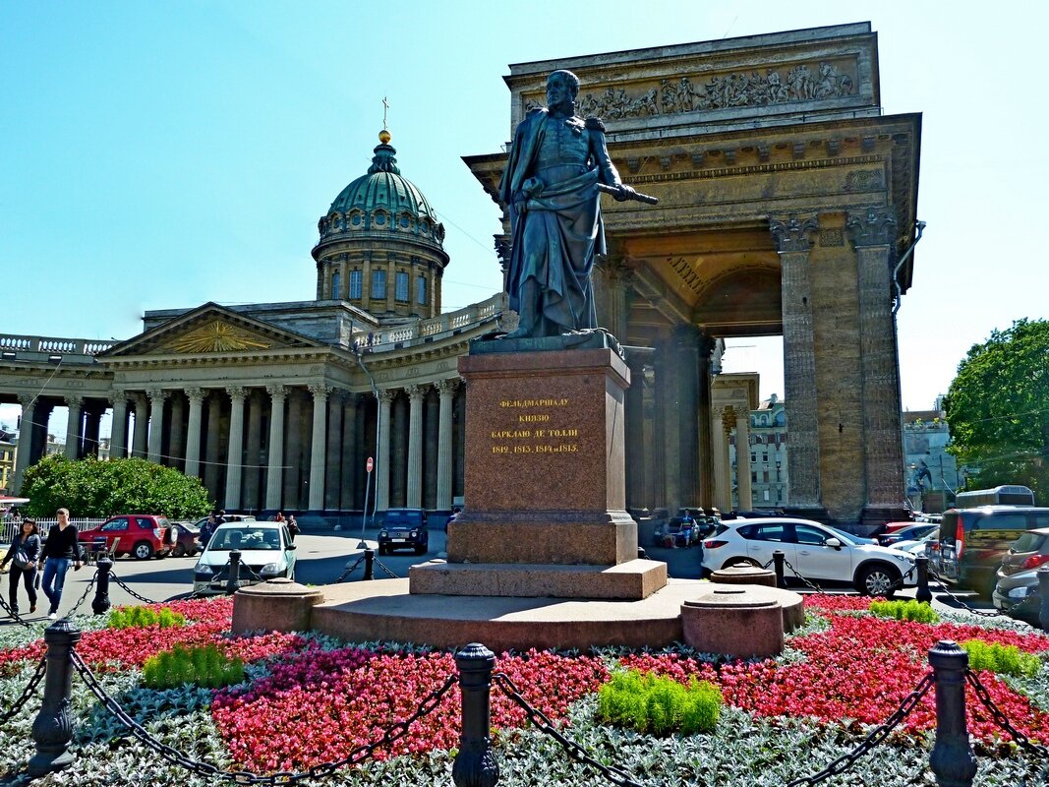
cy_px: 394
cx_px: 524
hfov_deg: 61.7
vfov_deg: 48.2
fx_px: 879
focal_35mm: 29
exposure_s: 1/320
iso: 80
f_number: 4
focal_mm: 4.7
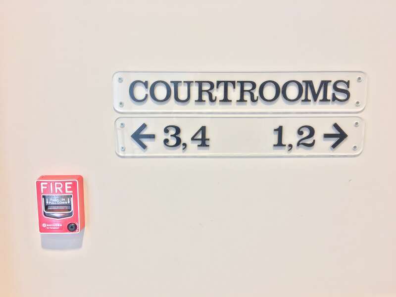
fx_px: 332
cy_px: 148
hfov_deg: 61.7
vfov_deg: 48.2
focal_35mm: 29
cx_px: 198
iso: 80
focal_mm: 4.15
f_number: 2.2
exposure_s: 1/30
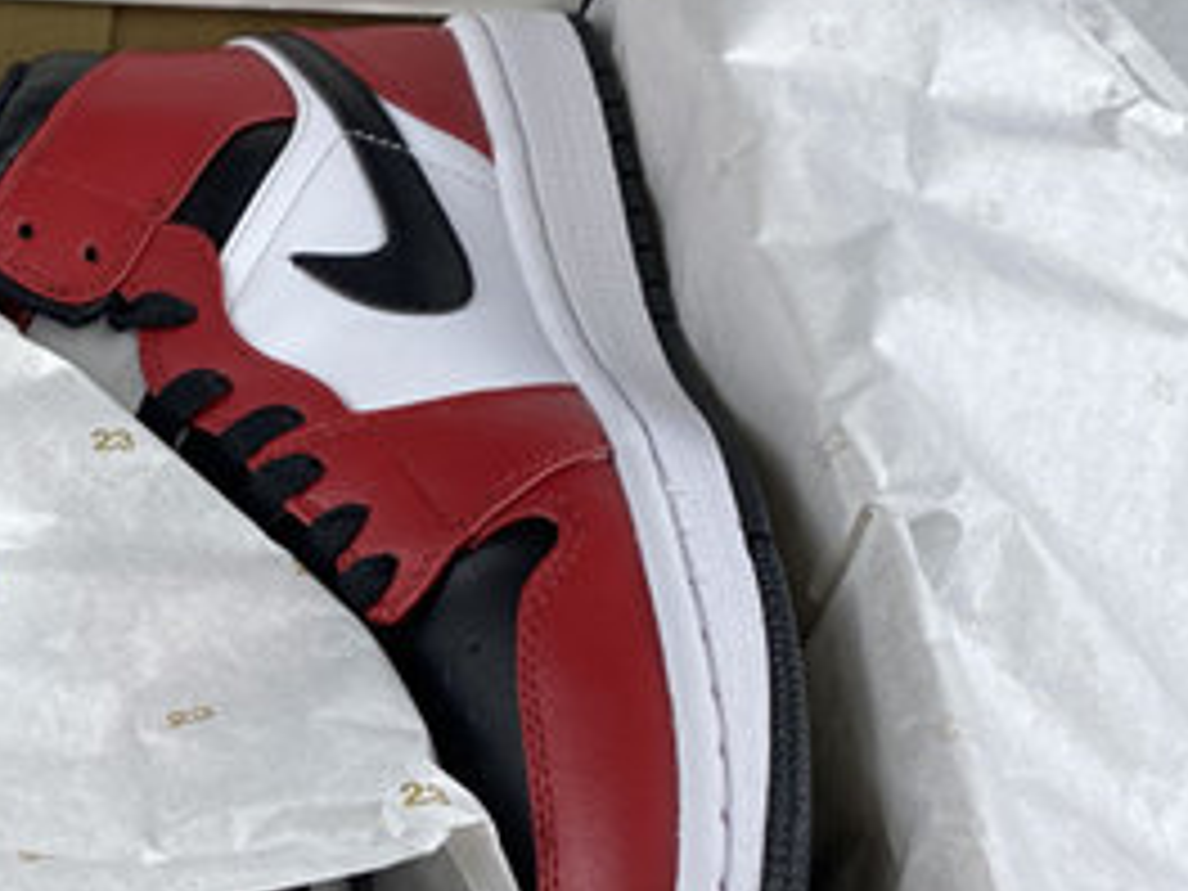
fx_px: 2368
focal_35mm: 69
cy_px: 650
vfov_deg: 21.2
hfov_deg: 25.5
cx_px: -207
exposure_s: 1/100
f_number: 1.8
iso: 40
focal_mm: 4.25
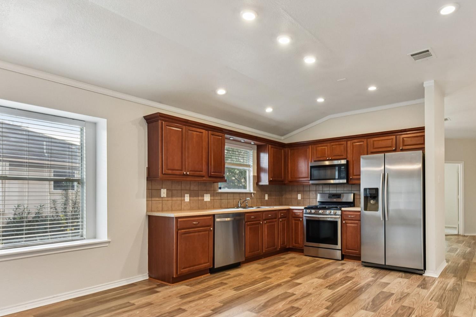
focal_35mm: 22
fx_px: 291
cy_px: 185
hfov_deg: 77.7
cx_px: 284
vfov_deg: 56.9
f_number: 8
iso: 800
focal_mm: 16
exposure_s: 1/30
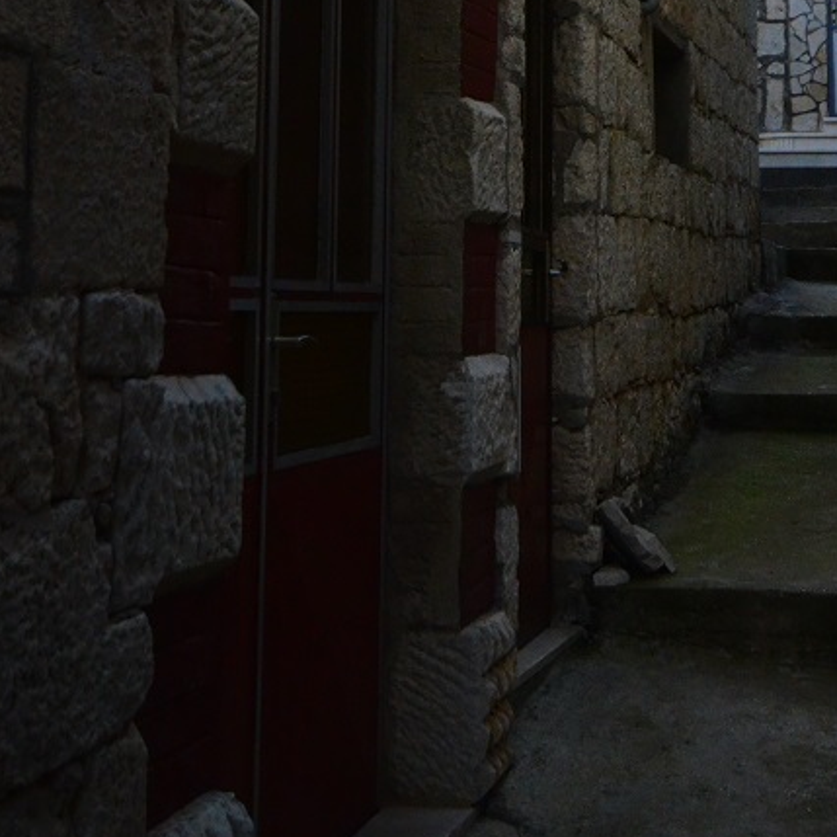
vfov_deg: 23.3
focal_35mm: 71
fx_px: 1942
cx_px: 538
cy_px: -3
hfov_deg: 24.2
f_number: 4.5
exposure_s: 1/8000
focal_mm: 24
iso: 2500
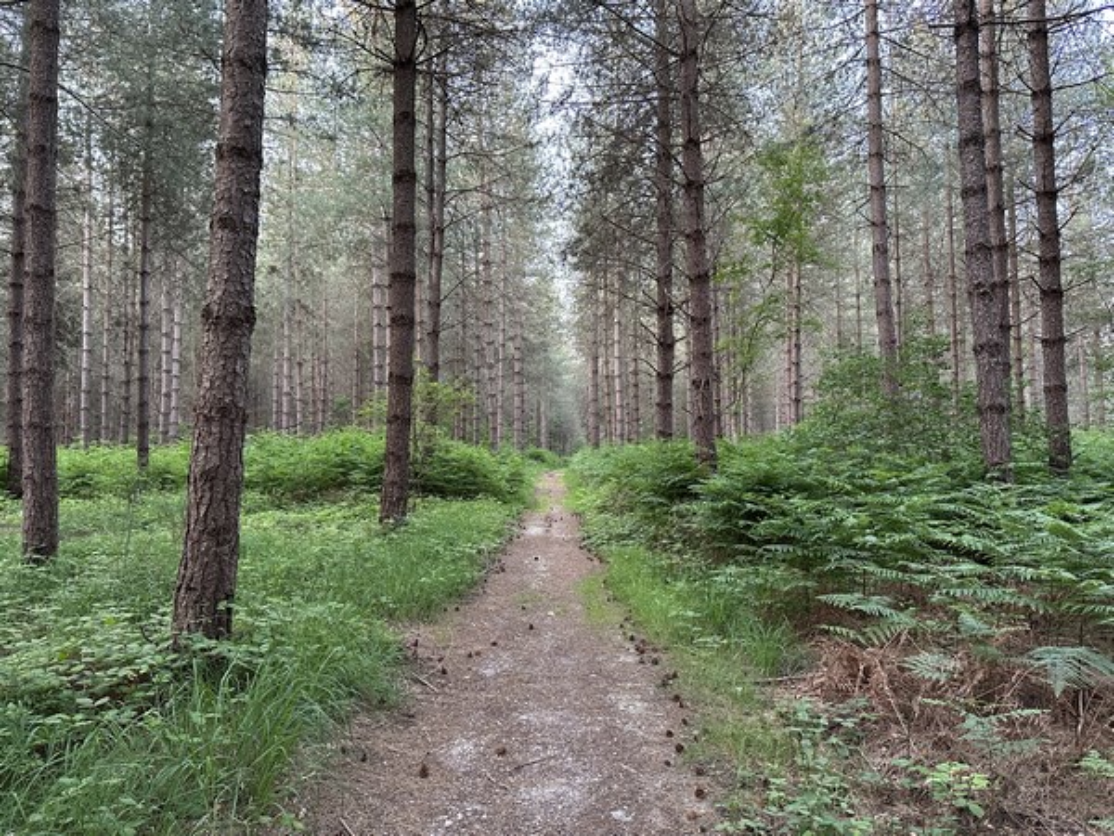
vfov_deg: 56.8
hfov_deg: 71.6
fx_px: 772
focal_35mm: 24
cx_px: 557
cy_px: 418
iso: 400
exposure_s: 1/60
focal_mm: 6.86
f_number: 1.78
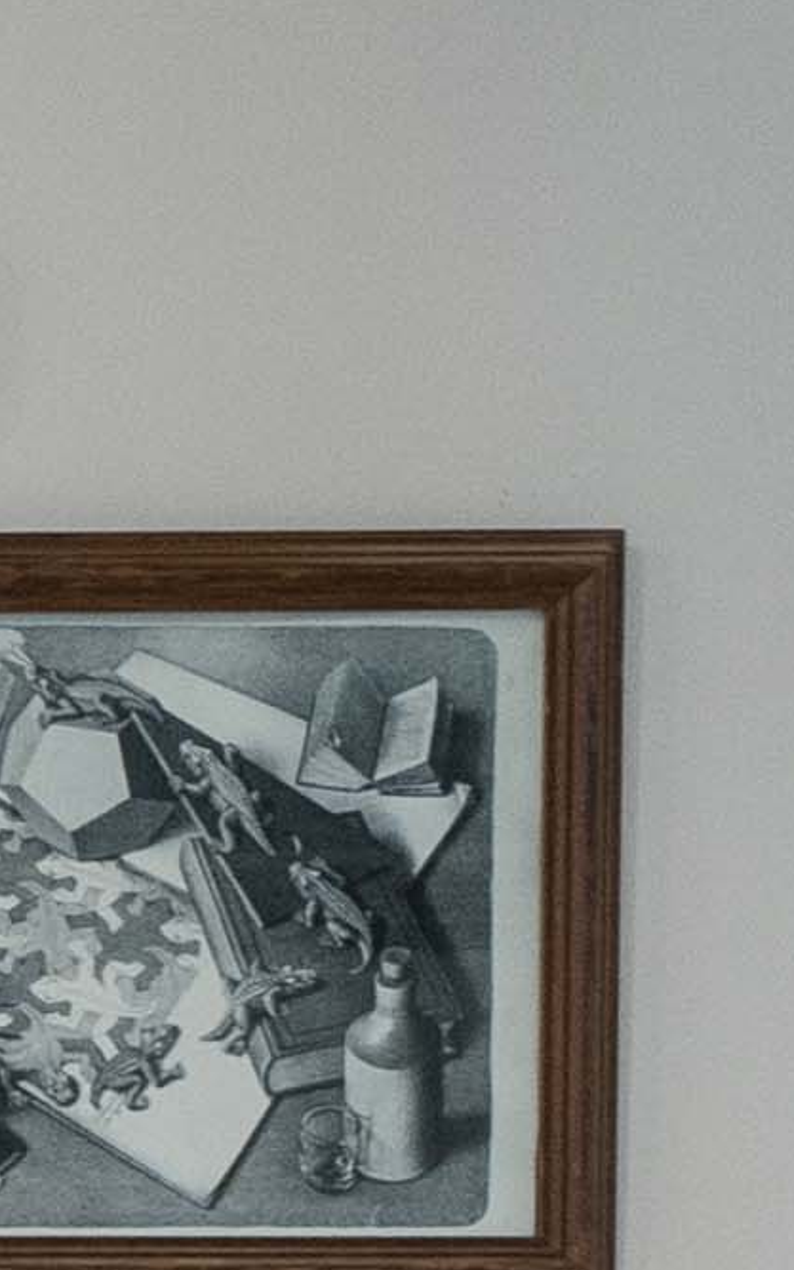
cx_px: -4010
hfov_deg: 4.5
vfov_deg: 9.4
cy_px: 1514
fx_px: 7615
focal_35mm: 220
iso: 1000
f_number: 6.7
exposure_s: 1/20
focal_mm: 24
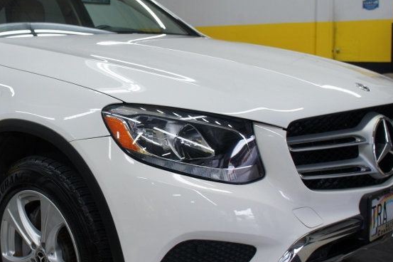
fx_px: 545
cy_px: 134
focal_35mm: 50
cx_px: 99
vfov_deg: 27.0
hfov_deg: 38.6
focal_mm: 18
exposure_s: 1/40
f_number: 4.5
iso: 200
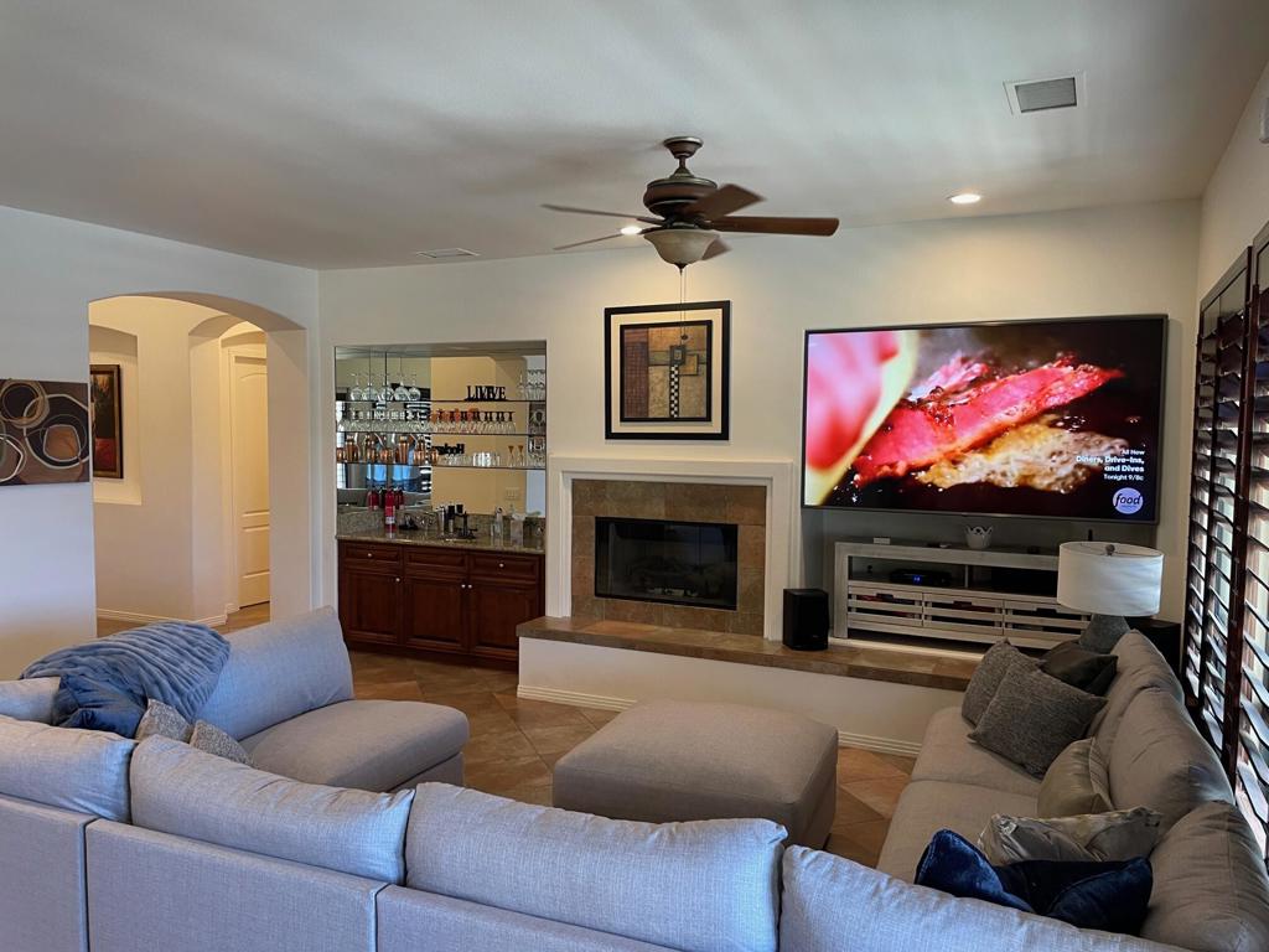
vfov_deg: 53.1
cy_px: 476
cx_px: 634
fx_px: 953
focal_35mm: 26
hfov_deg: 67.3
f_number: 1.6
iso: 80
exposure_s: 1/60
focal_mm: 4.2
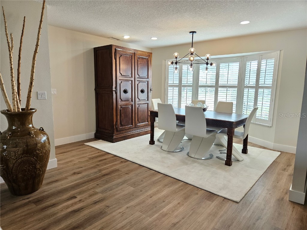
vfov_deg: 58.9
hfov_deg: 73.9
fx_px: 204
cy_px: 115
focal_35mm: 23
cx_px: 154
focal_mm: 5.4
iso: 200
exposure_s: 1/120
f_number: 1.8
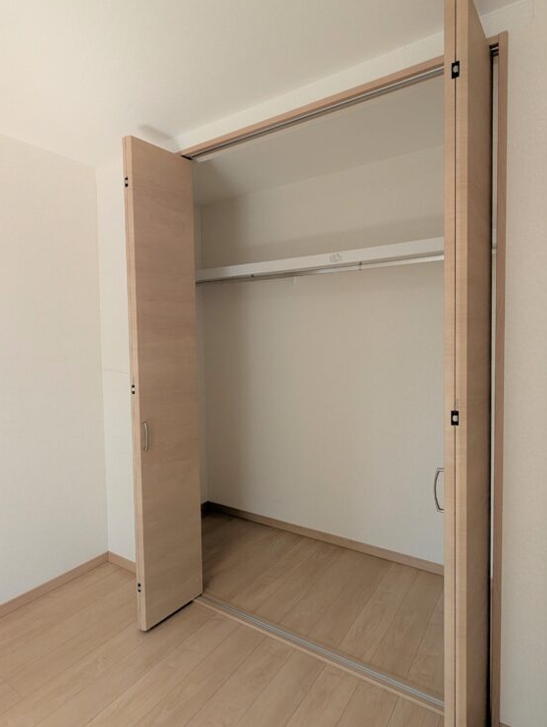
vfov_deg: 87.7
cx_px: 271
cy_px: 356
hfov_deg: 71.7
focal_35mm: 18
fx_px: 378
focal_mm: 1.95
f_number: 2.2
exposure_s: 1/213
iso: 97
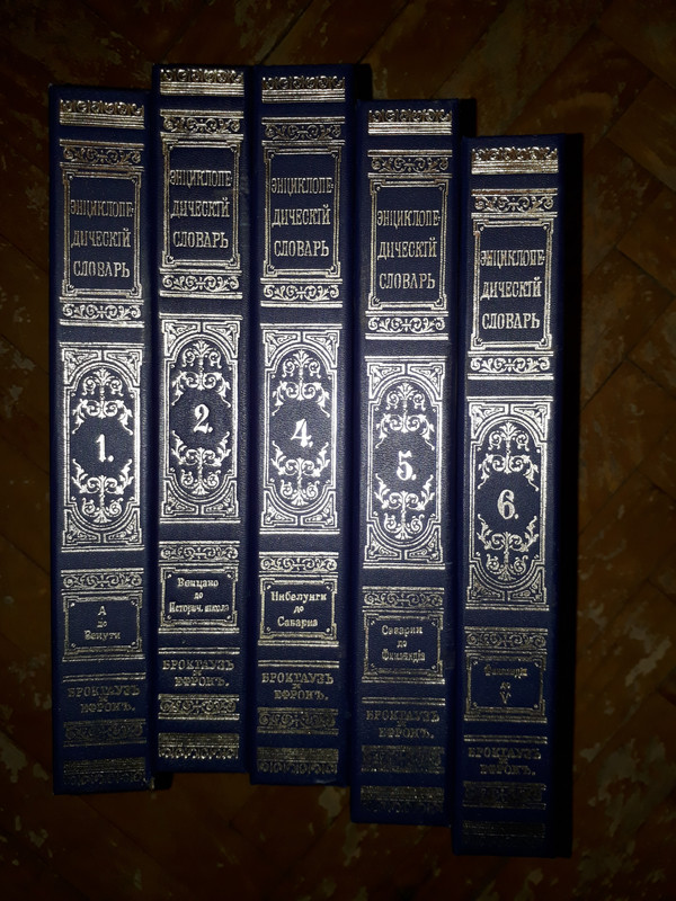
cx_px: 338
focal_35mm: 27
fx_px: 703
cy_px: 450
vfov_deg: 65.3
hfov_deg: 51.4
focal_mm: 3.6
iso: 50
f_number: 1.9
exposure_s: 1/100
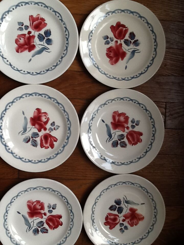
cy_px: 122
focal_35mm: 44
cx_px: 92
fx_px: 312
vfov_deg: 42.9
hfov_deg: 32.9
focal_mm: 2.03
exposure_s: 1/40
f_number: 2.4
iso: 40
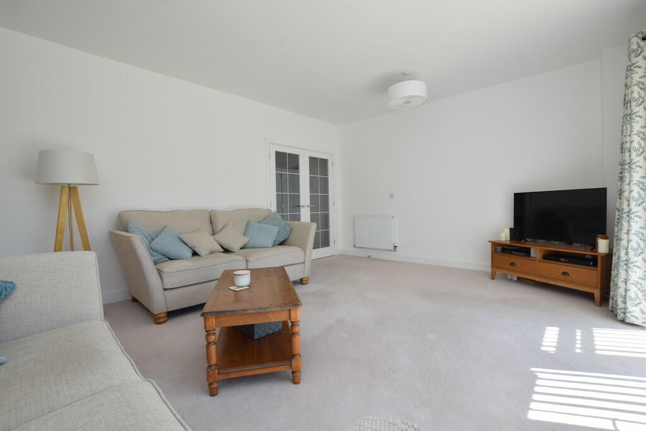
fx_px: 269
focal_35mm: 15
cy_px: 216
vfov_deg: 77.3
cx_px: 323
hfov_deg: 100.4
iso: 100
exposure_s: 1/25
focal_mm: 10
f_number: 8
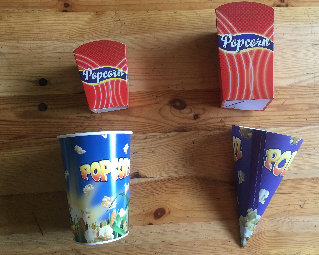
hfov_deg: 57.2
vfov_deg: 47.1
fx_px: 293
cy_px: 124
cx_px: 166
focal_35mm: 31
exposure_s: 1/33
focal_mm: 4.15
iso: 100
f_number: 2.2
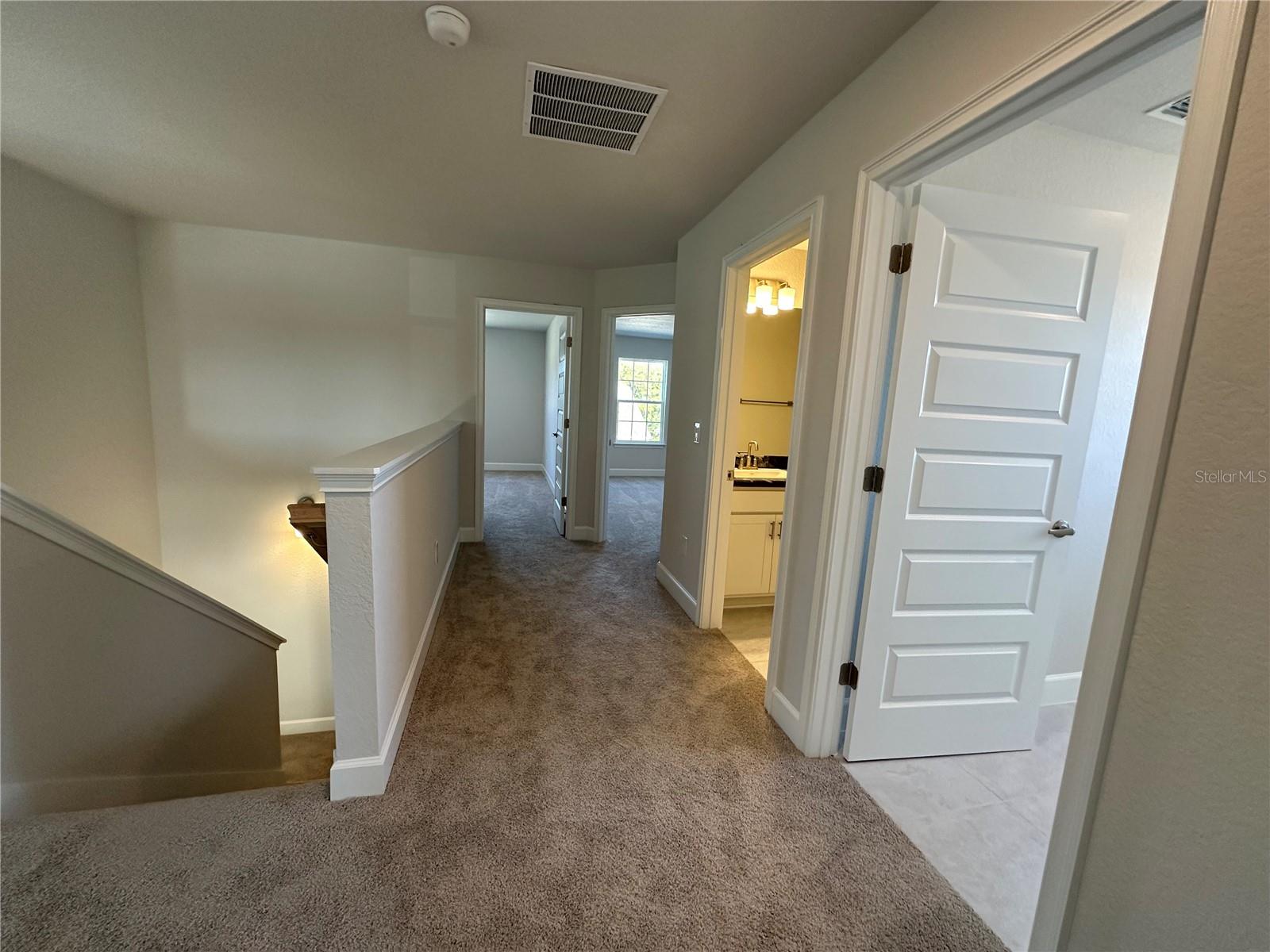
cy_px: 476
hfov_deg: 102.1
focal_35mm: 14
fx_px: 514
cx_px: 635
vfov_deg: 85.7
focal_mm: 2.22
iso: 200
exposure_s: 1/120
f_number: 2.2
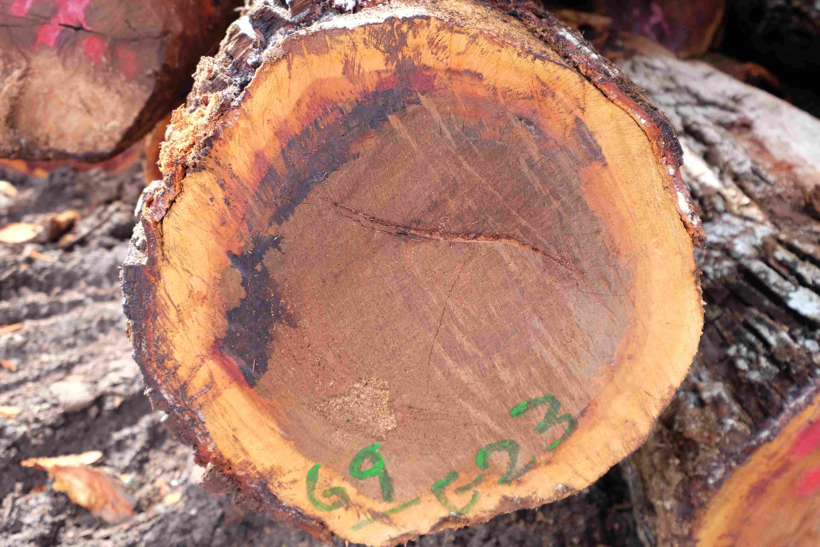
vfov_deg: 36.9
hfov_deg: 53.1
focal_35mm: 36
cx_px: 410
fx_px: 820
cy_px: 274
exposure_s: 1/100
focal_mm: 24
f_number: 4
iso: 200
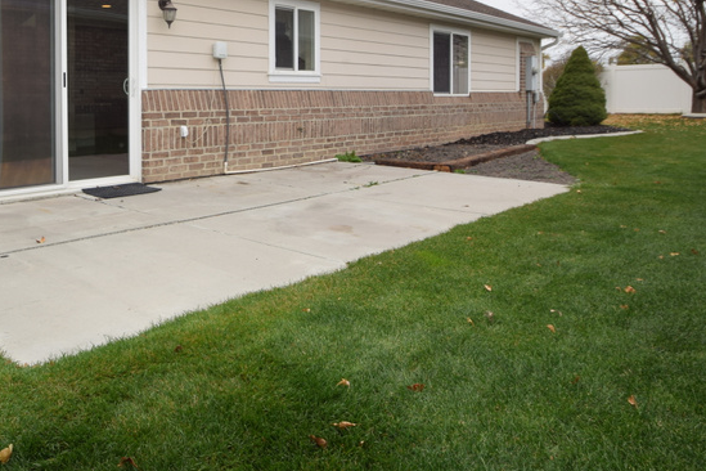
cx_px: 210
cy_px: 88
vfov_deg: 44.0
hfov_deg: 63.0
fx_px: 549
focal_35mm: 28
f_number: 6.3
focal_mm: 10
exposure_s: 1/160
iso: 100
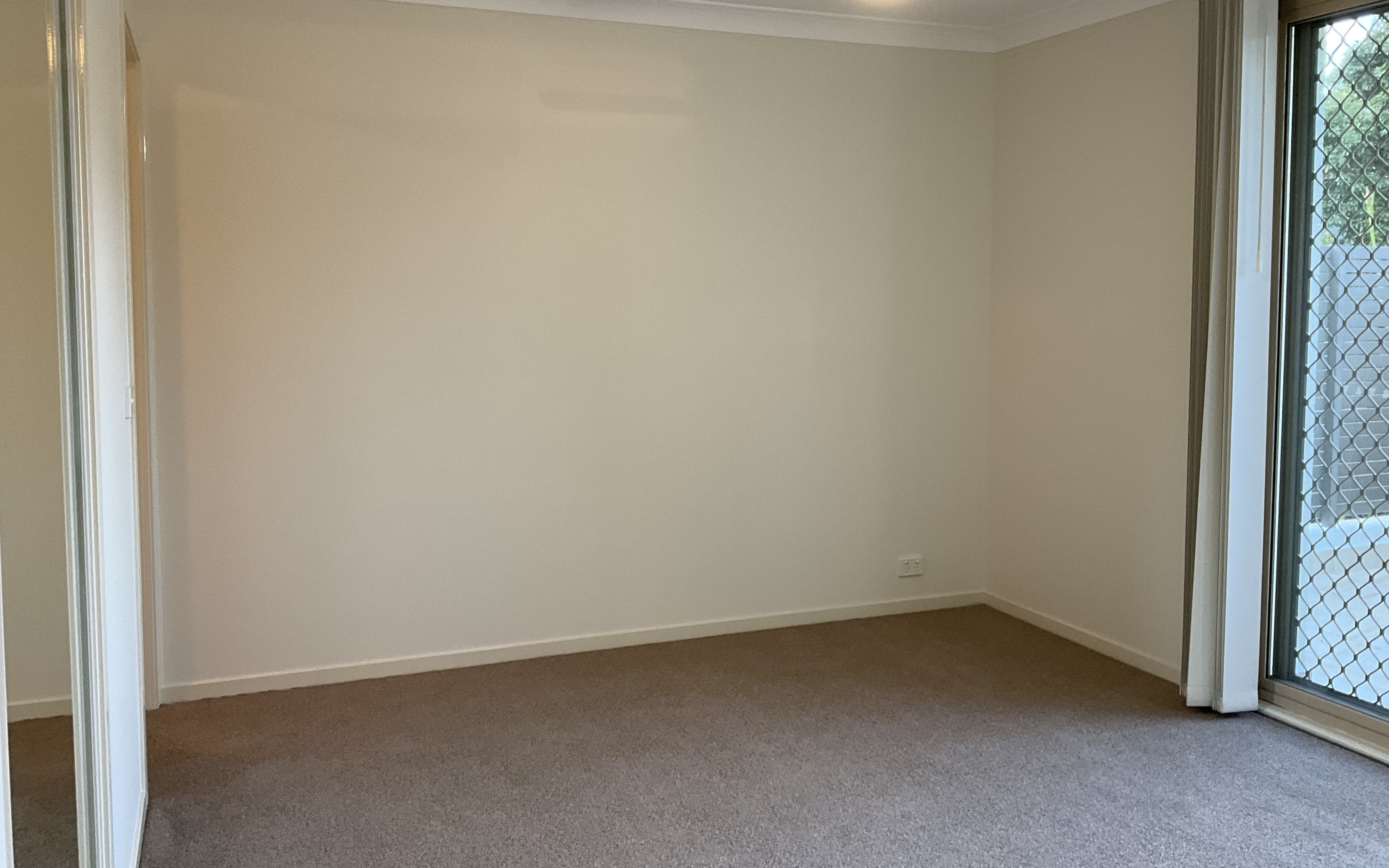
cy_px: 369
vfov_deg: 40.5
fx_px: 1174
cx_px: 691
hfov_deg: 61.2
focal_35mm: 31
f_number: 1.8
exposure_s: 1/50
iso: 50
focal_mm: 3
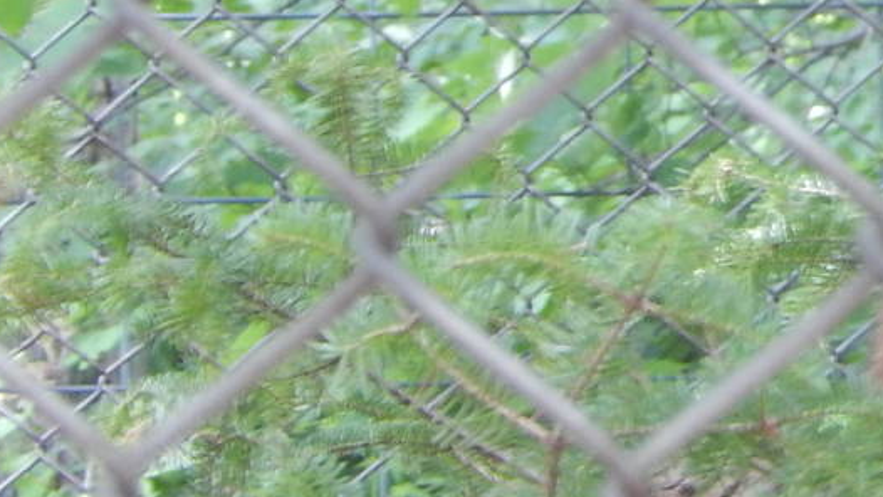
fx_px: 13113
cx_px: 1296
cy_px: -161
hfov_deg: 3.8
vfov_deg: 2.2
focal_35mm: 560
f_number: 5.7
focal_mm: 30.3
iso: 400
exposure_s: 1/15
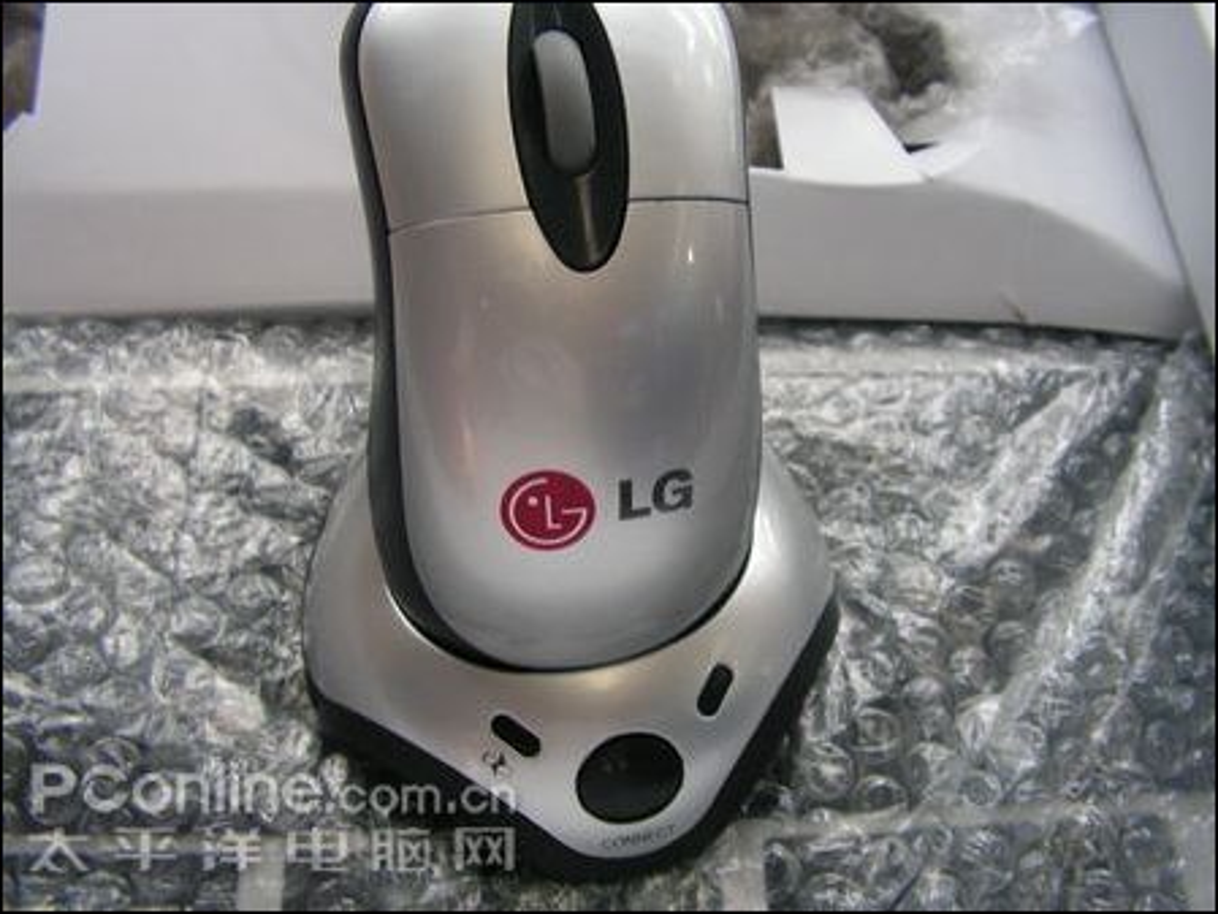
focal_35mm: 36
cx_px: 609
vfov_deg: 39.7
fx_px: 1267
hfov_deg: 51.3
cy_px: 457
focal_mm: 6
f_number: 3.2
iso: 200
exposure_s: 1/25
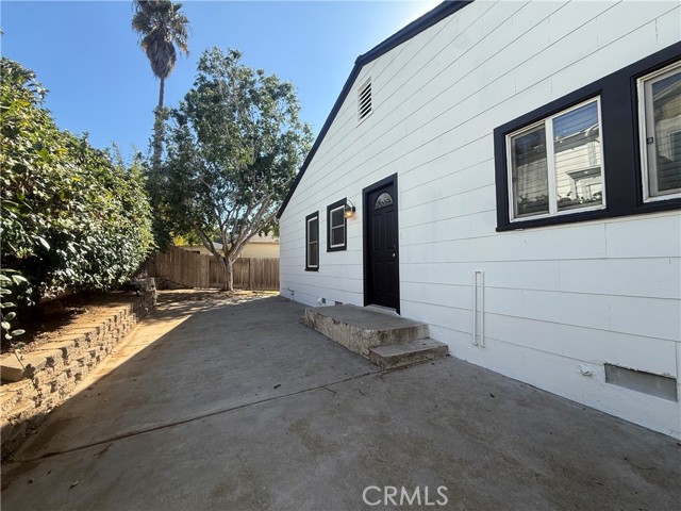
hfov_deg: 102.1
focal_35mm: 14
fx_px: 275
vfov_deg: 85.7
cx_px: 340
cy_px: 256
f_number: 2.2
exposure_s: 1/672
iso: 50
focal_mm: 2.22
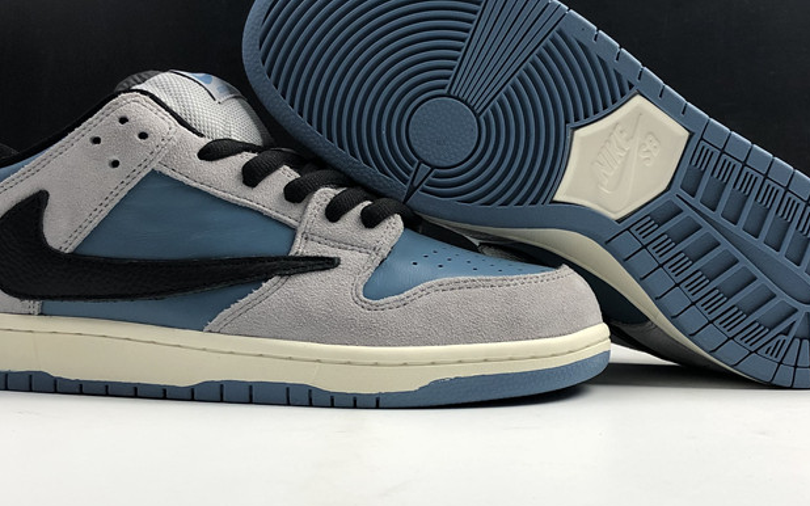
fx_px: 1059
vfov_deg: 26.8
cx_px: 425
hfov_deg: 41.8
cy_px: 229
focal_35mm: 48
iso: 32
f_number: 1.8
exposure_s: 1/50
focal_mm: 4
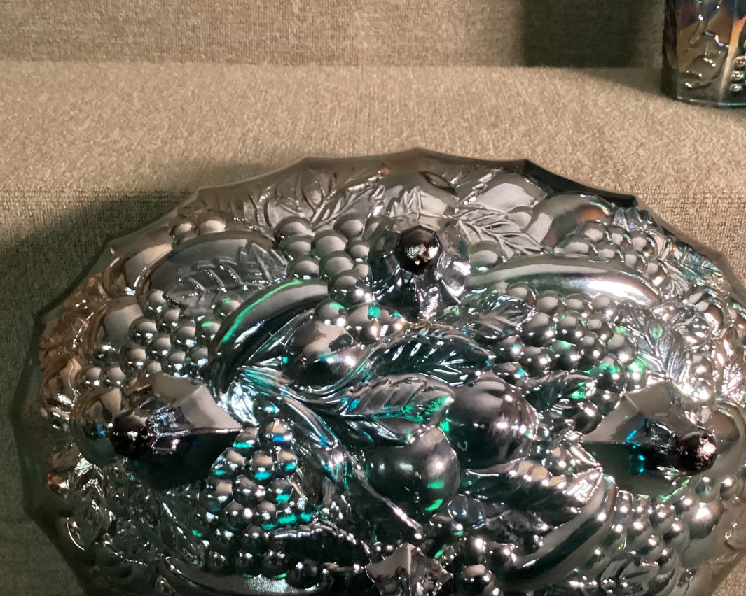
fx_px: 949
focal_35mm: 43
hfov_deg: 42.9
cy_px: 363
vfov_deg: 34.8
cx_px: 387
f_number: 2.4
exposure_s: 1/30
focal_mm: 3.3
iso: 640
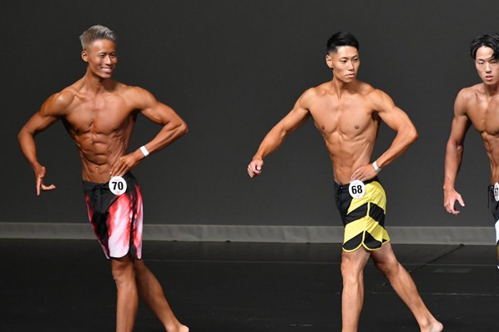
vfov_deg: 3.5
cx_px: 308
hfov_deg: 5.3
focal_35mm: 389
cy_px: 203
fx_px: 5389
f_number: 5.6
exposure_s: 1/400
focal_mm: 200
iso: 4000
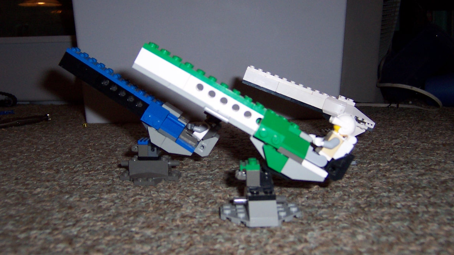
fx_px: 482
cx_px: 223
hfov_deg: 50.5
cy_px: 109
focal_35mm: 40
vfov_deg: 29.7
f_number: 2.8
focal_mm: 5.6
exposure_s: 1/60
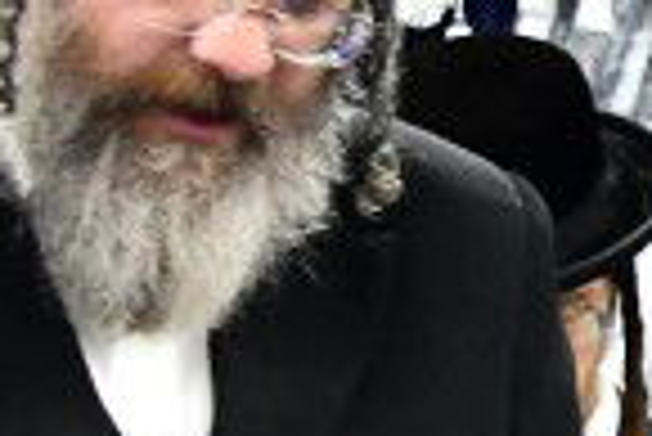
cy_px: 360
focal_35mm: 254
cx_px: 2221
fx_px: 4605
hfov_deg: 6.9
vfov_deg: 5.4
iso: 3200
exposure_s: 1/100
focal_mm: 32
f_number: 5.6
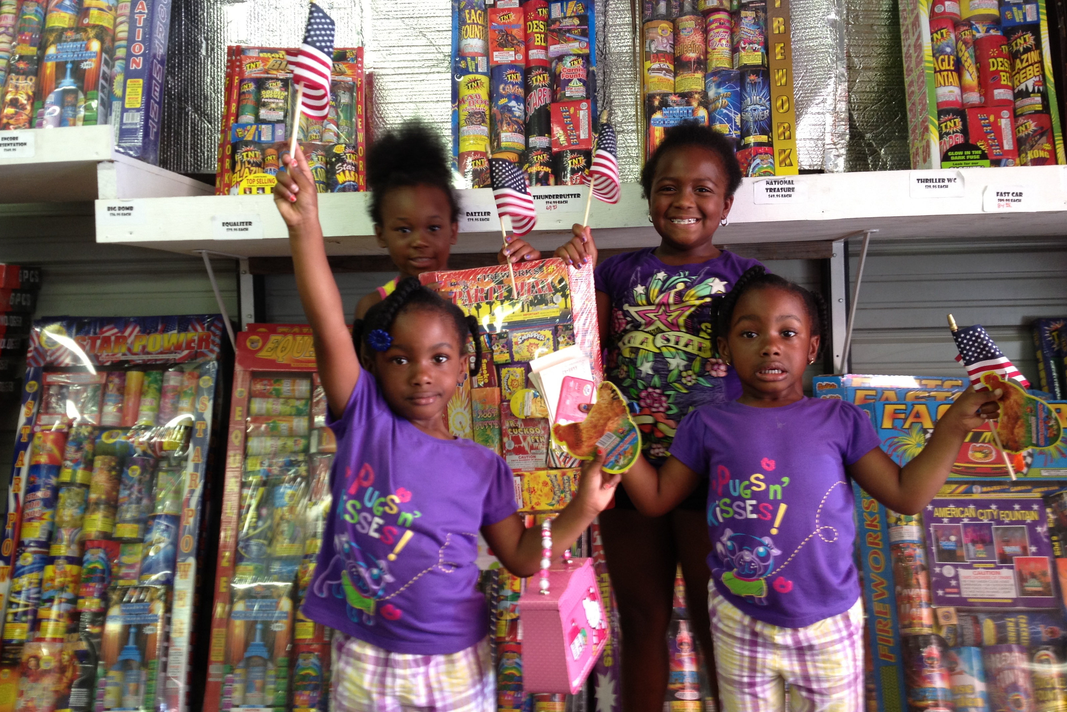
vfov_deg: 35.9
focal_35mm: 37
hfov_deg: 51.9
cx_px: 530
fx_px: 1097
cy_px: 333
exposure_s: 1/20
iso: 64
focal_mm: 4.28
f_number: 2.4
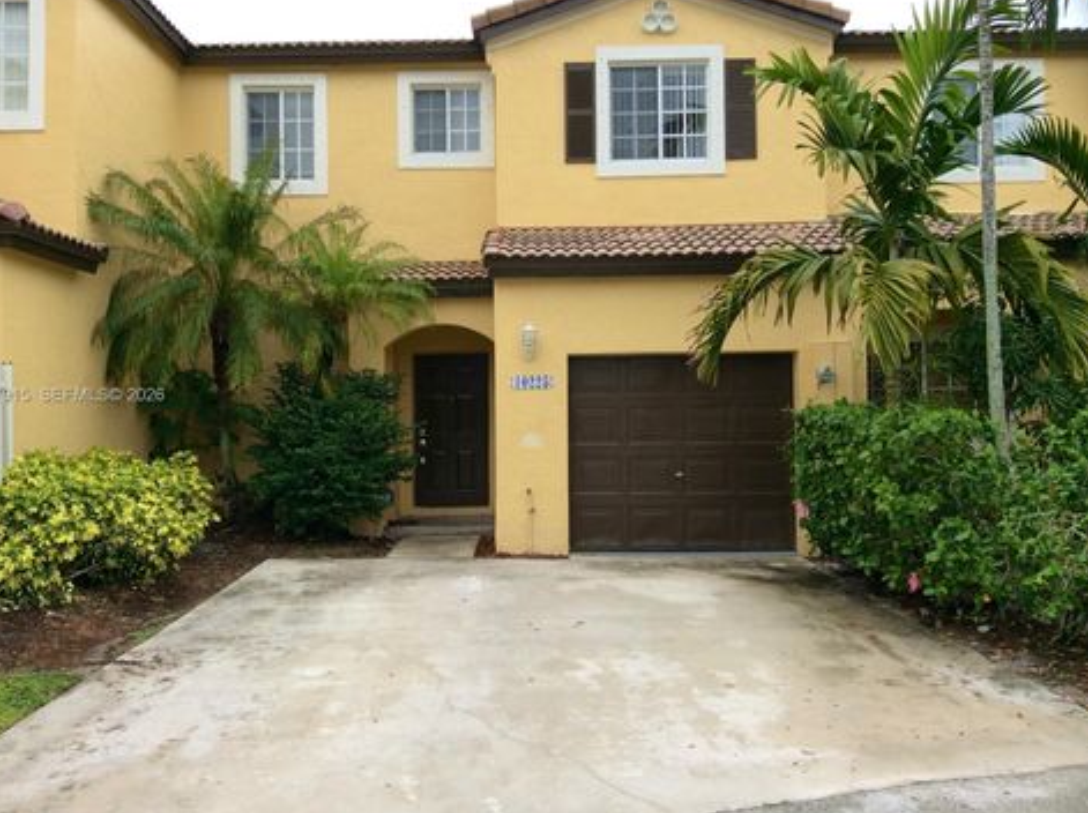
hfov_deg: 52.7
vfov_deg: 40.6
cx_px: 517
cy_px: 396
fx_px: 1099
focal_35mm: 35
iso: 32
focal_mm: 3.3
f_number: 2.4
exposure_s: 1/276
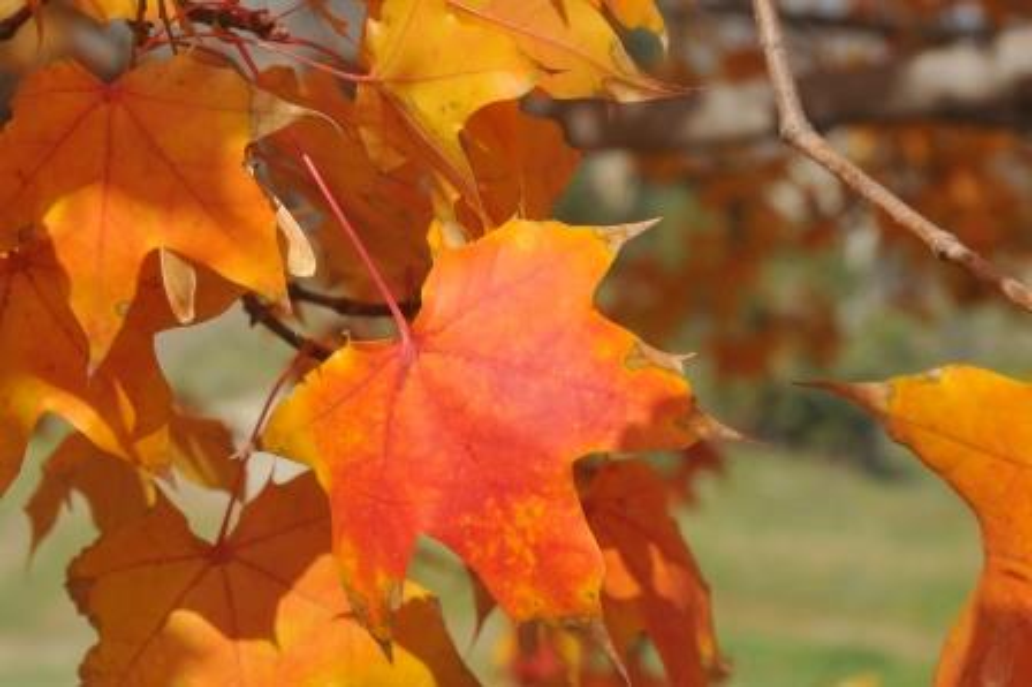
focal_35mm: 135
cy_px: 344
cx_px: 516
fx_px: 3867
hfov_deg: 15.2
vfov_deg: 10.1
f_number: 16
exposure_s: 1/1000
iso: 1250
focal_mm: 90
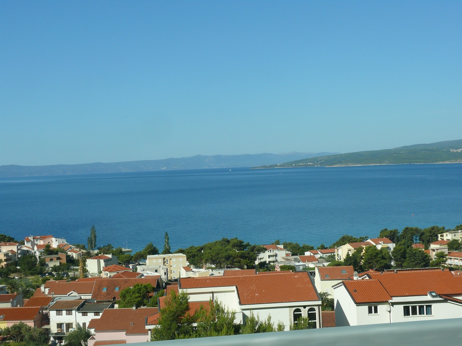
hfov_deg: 32.2
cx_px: 231
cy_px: 173
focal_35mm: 60
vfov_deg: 24.4
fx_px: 801
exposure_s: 1/400
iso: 100
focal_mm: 12.7
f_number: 7.1
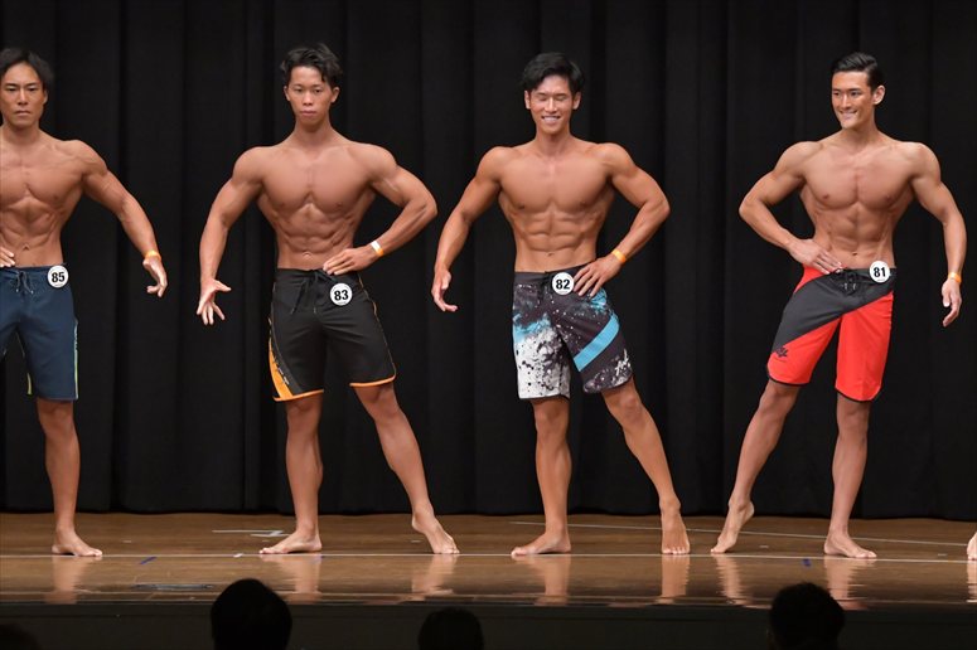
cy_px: 325
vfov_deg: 6.8
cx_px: 488
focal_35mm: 202
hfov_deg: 10.2
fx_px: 5479
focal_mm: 135
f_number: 5.6
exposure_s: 1/400
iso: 6400
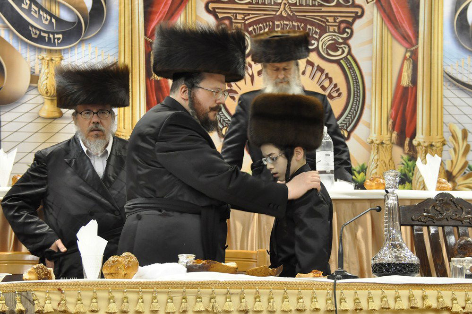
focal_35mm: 102
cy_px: 157
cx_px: 236
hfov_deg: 20.0
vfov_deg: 13.4
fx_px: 1336
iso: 1250
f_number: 5.6
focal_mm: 68
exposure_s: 1/25
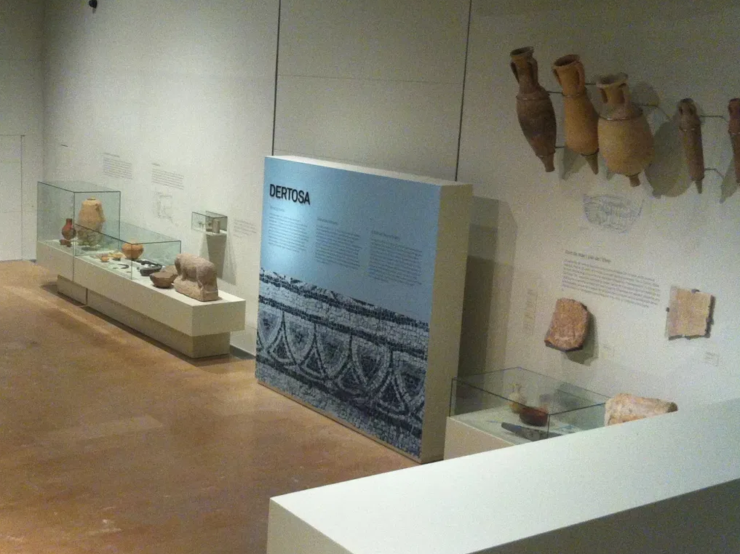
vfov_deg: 26.5
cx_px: 218
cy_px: 287
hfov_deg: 34.5
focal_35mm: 55
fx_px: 1175
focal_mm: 3.85
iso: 250
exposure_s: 1/17
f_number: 2.8
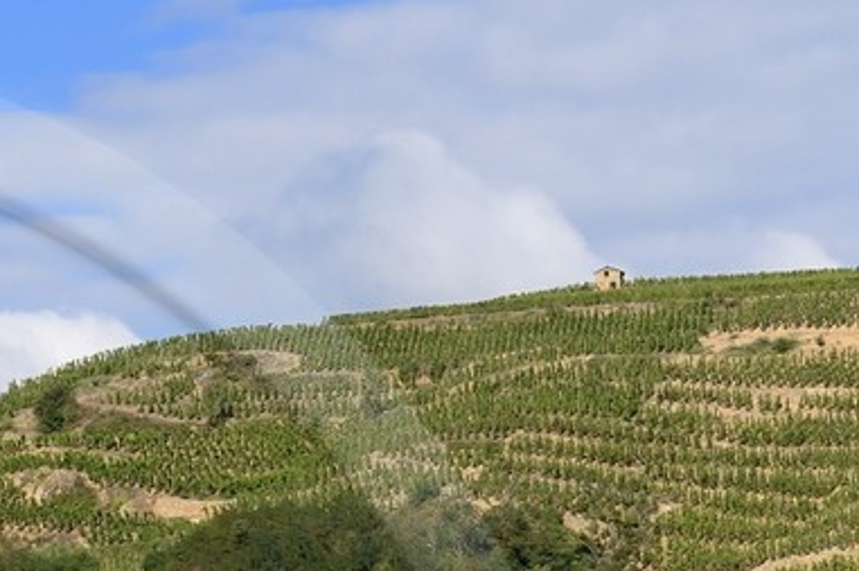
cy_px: 975
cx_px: -331
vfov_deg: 5.8
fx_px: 5505
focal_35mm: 231
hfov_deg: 8.8
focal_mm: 55
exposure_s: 1/320
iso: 200
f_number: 11
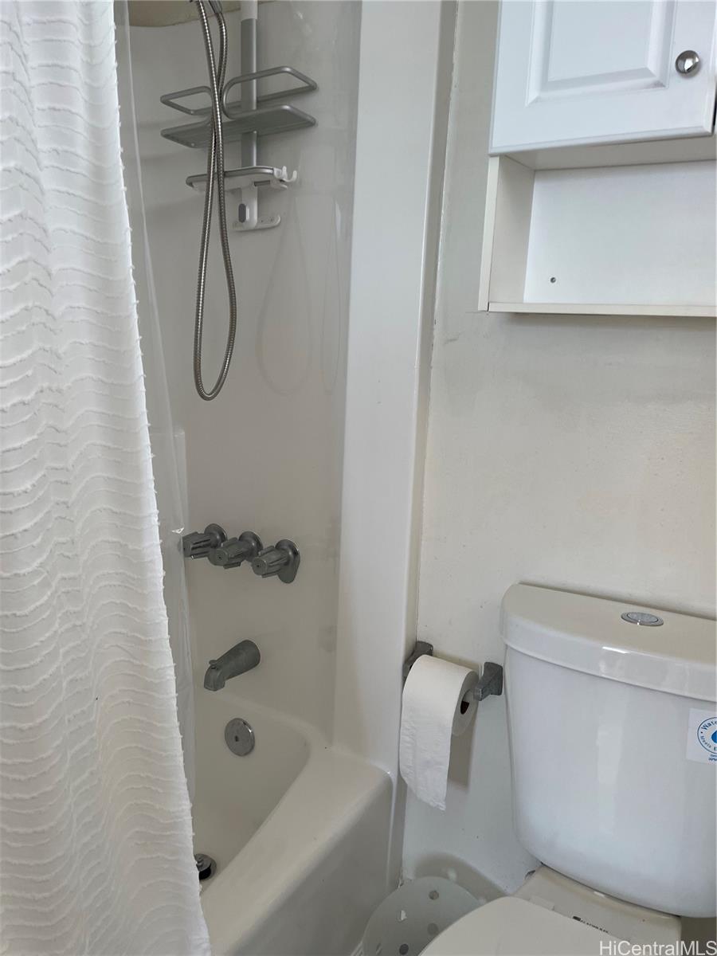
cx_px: 358
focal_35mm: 26
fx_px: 718
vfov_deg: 67.3
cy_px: 478
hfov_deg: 53.1
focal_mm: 4.2
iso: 40
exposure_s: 1/120
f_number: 1.6
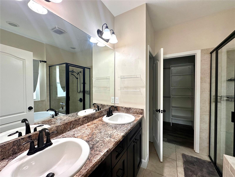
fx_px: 95
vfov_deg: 85.7
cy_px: 88
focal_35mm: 14
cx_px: 118
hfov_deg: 102.1
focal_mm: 2.22
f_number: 2.2
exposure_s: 1/120
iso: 80
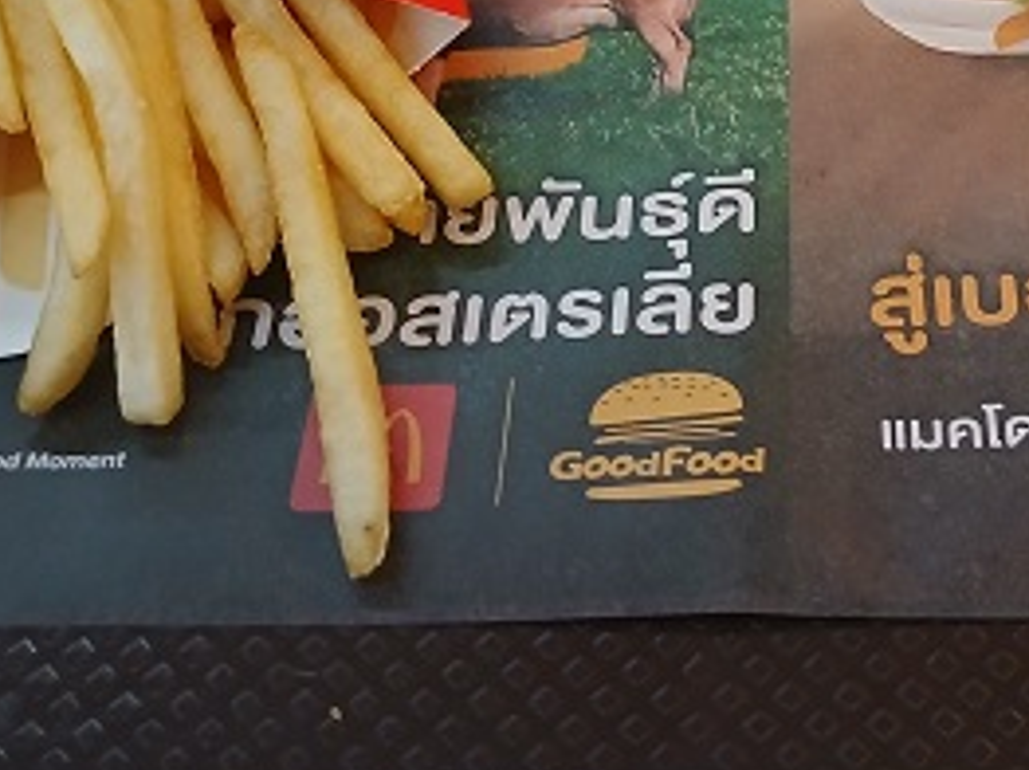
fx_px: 2168
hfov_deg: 26.6
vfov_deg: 18.7
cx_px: 666
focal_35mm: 73
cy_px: -230
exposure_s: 1/50
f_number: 1.8
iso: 200
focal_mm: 3.98
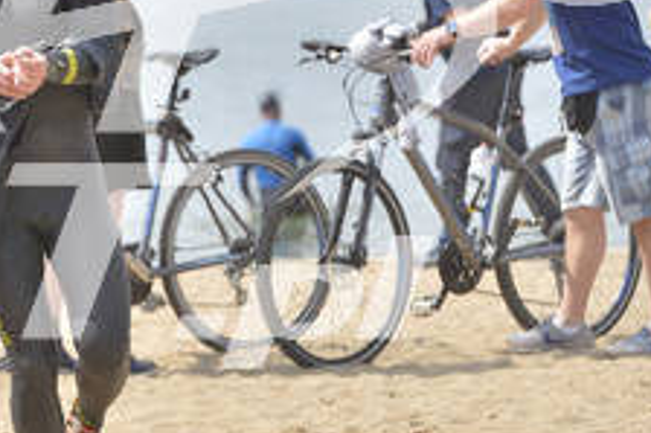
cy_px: 112
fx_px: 6975
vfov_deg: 3.6
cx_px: -125
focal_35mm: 386
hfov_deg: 5.3
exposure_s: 1/2000
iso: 200
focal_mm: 135
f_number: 4
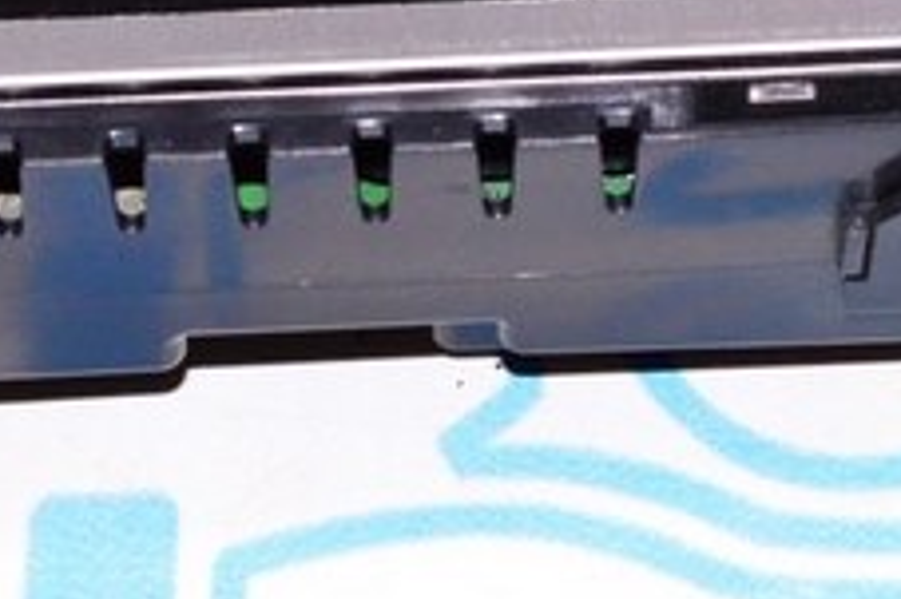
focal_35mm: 203
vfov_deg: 6.5
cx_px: 560
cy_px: -609
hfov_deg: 10.1
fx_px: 5077
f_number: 8
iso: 1600
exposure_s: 1/200
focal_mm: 30
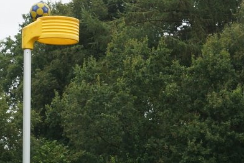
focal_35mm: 94
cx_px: 30
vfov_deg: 14.1
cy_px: 196
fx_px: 638
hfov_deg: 21.2
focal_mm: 24
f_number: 4
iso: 250
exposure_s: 1/200
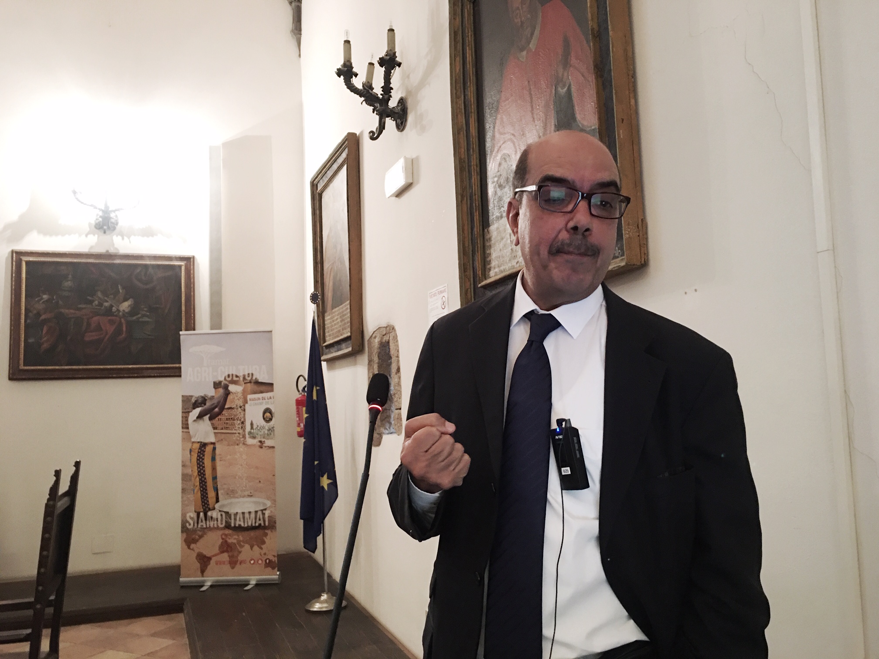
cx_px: 440
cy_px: 330
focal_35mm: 29
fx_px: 736
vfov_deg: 48.2
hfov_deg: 61.7
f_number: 2.2
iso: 100
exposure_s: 1/8
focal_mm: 4.15
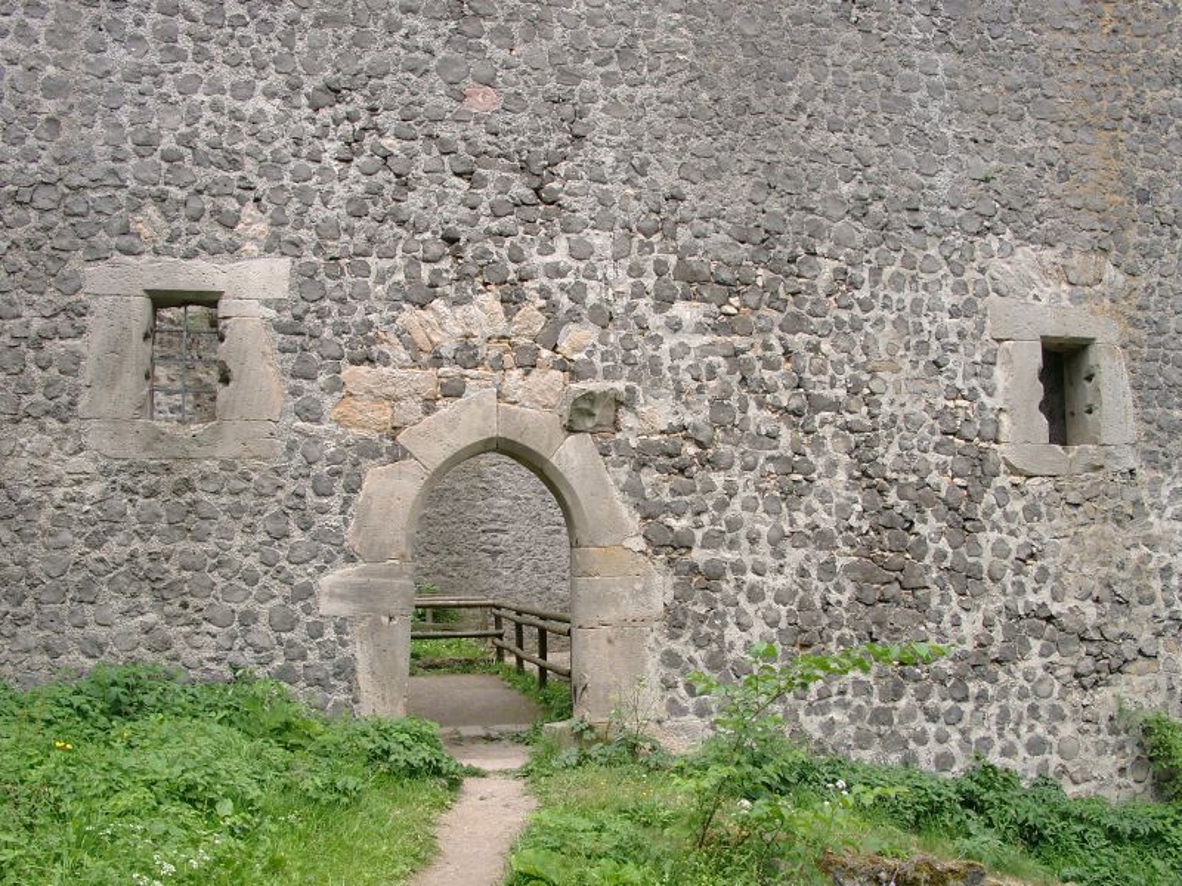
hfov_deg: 54.0
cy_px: 443
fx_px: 1161
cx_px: 591
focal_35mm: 34
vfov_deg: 41.8
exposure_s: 1/167
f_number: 4
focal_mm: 7.13
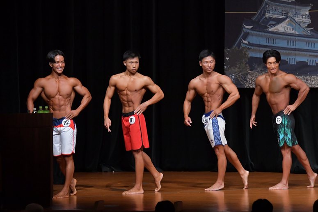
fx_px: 1987
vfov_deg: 6.1
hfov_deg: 9.2
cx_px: 159
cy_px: 106
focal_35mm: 225
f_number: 5.6
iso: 5000
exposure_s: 1/400
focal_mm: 150
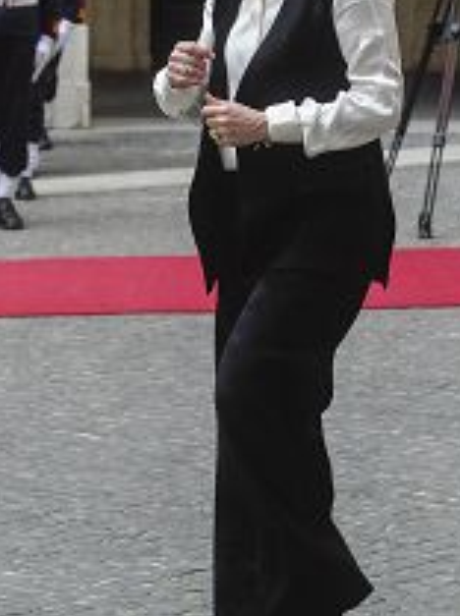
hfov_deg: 9.0
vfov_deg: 12.0
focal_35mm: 165
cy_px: 227
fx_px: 2933
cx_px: 171
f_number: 5.6
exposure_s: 1/500
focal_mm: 70
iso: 1600
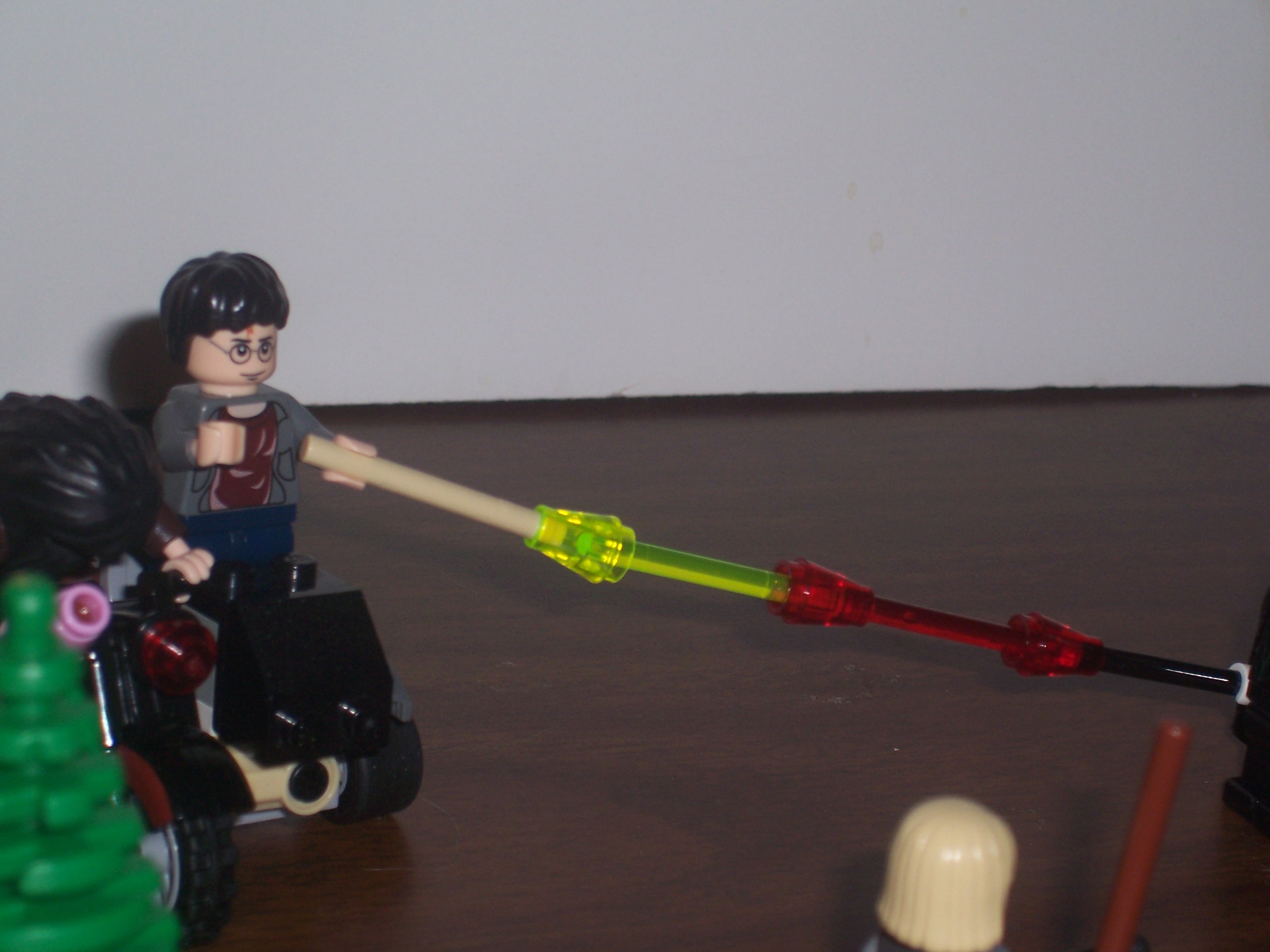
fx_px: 3742
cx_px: 635
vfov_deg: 14.5
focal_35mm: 102
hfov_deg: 19.3
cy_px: 476
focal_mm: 16.8
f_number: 4.6
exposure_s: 1/90
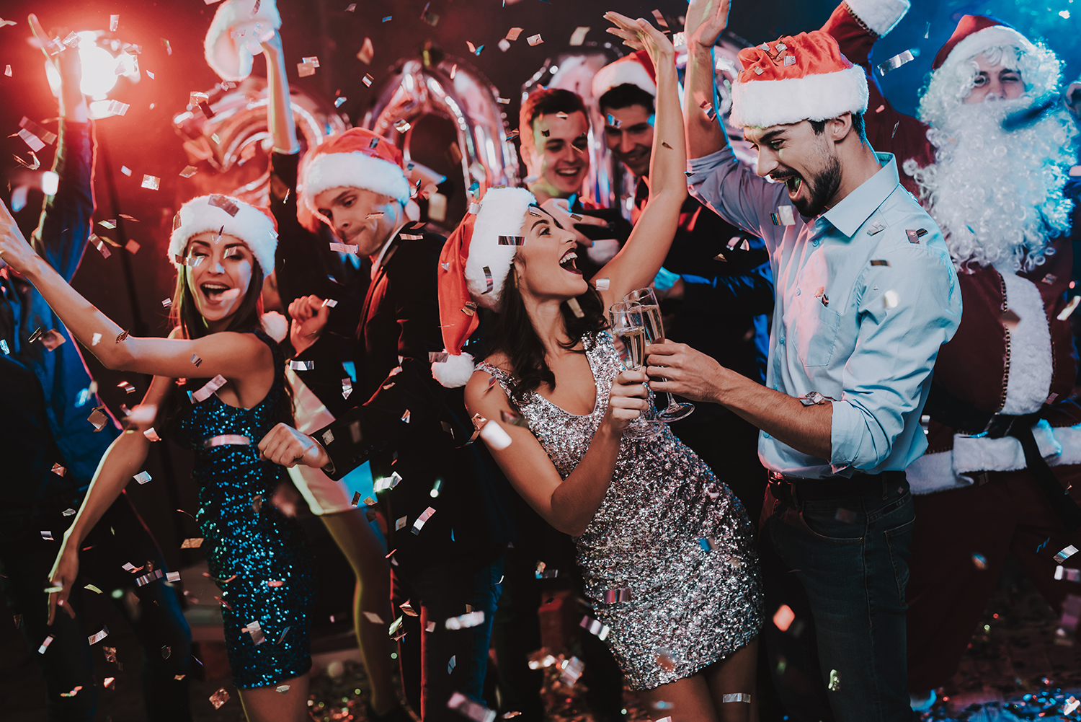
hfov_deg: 39.6
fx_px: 1502
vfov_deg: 27.0
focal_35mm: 50
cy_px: 361
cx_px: 540
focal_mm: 50
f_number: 2.8
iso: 125
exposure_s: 1/200
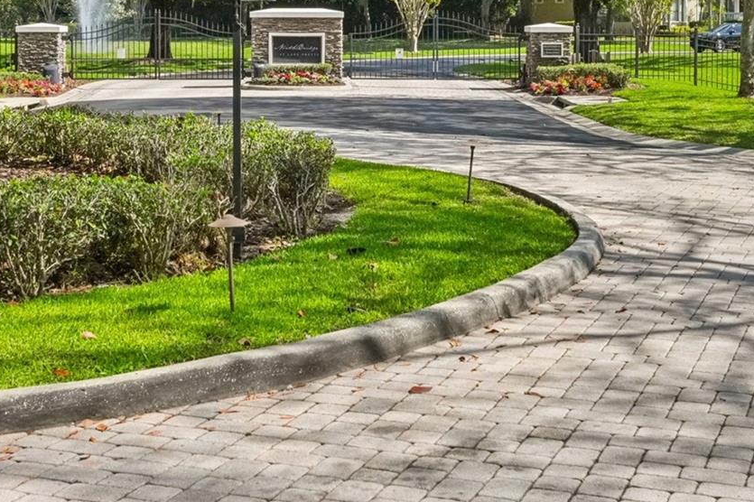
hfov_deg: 29.3
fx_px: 1445
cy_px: 30
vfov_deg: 19.3
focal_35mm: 69
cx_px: 395
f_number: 8
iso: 800
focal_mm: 24
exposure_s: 1/2000
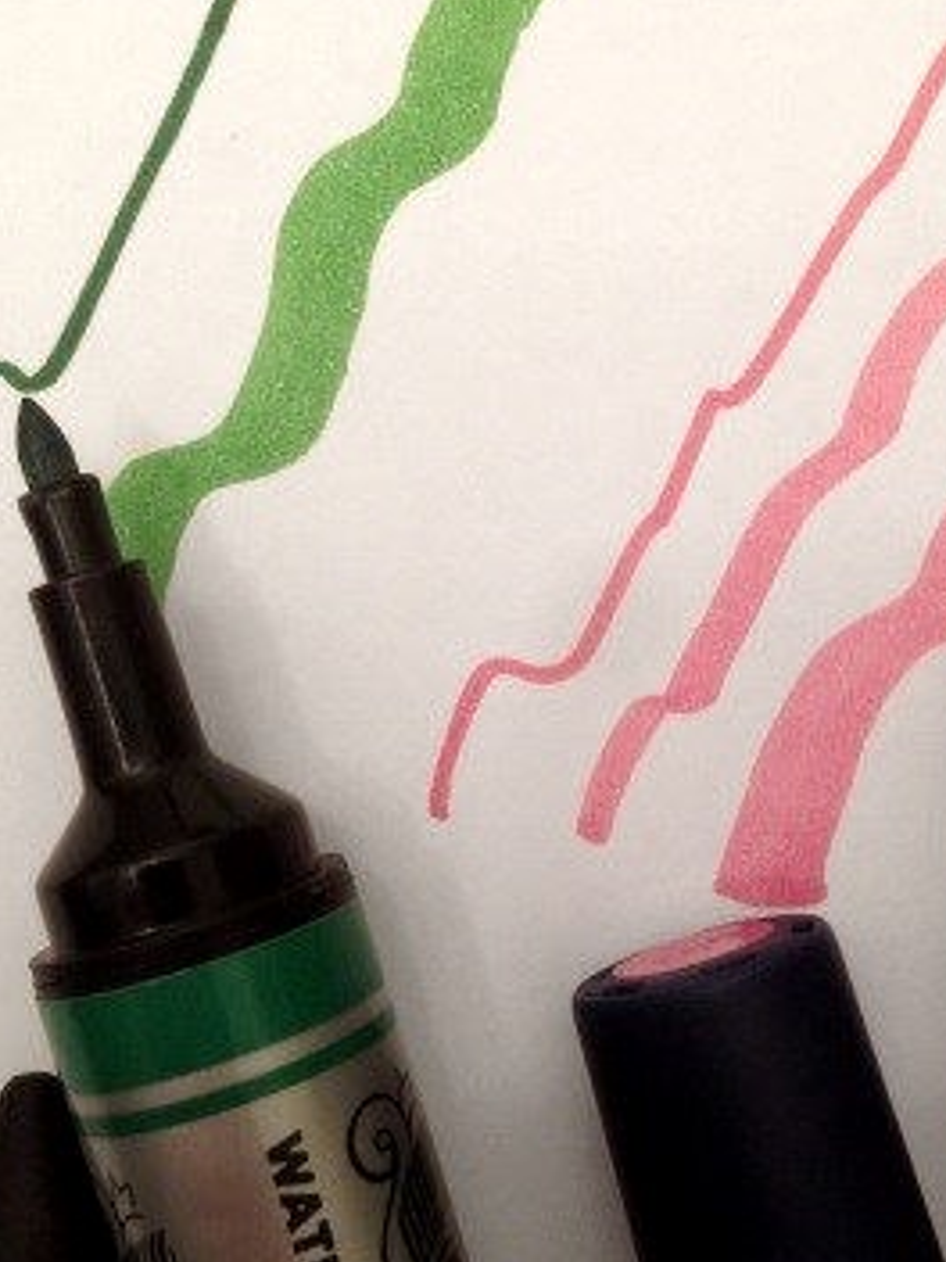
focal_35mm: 50
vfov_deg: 38.2
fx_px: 1822
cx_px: 627
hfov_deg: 28.9
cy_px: 618
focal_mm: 4.12
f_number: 2.4
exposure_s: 1/20
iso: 125
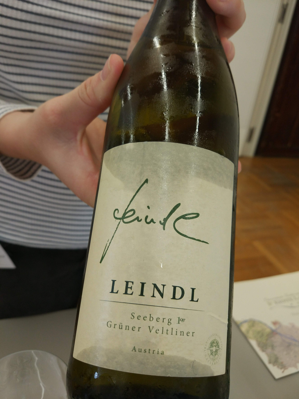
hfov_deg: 49.7
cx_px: 150
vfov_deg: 63.4
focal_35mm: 28
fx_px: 322
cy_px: 200
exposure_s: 1/50
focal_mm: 4.26
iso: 199
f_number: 2
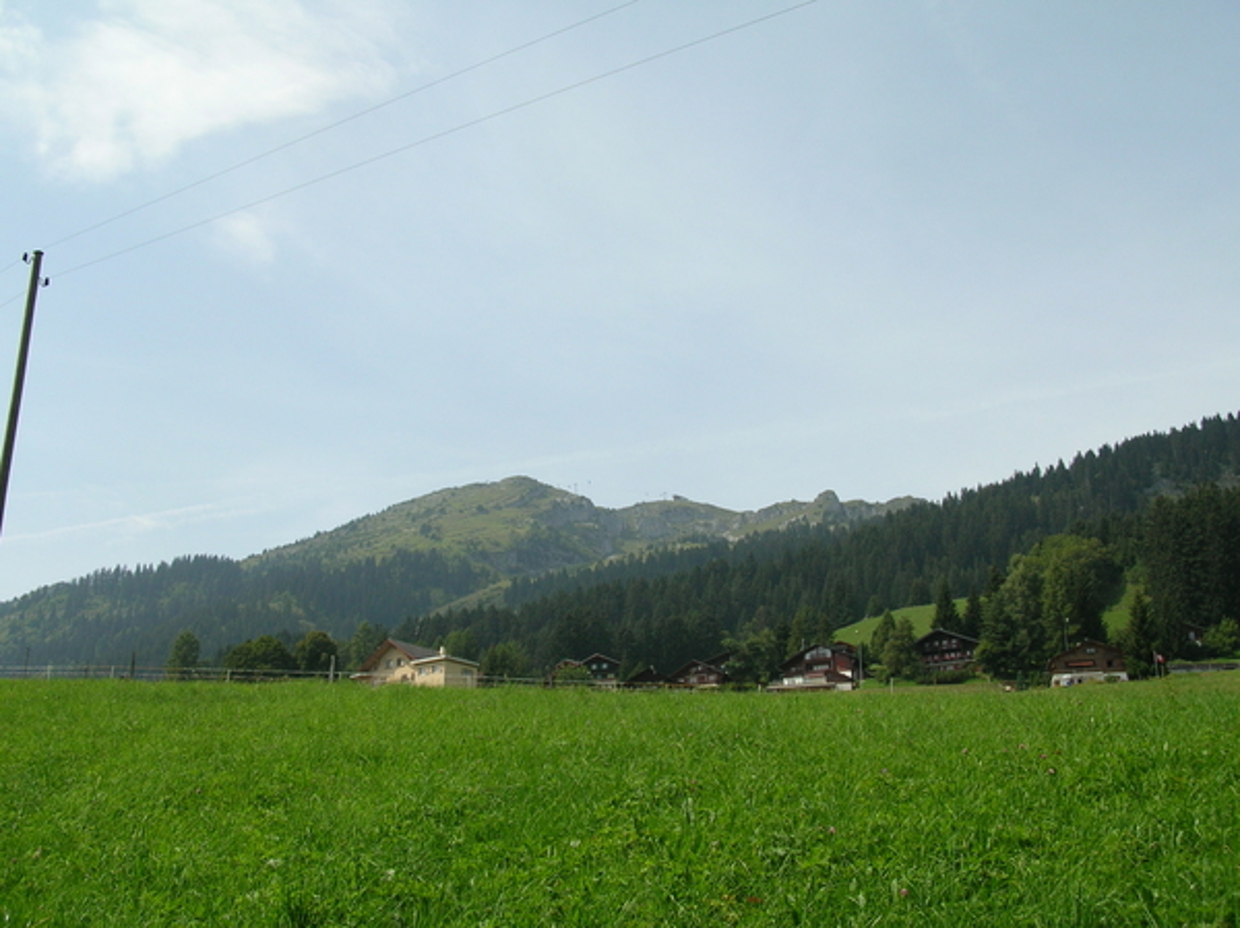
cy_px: 464
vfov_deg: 39.6
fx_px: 1289
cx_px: 620
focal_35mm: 36
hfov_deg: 51.4
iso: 50
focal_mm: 6
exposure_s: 1/650
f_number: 3.7
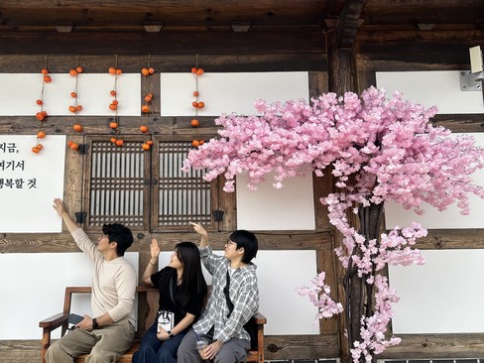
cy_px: 192
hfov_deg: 56.7
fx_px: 447
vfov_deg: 44.1
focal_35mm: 32
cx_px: 216
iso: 50
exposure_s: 1/1344
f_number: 1.5
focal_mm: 5.7
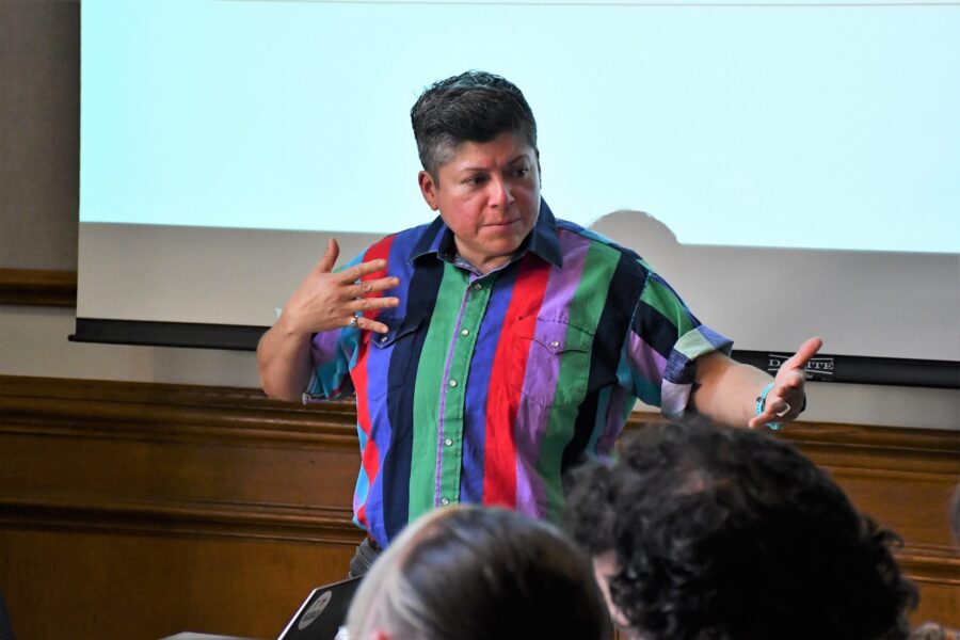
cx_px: 480
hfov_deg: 14.7
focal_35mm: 140
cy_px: 320
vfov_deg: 9.8
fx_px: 3733
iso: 3200
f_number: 5
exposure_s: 1/100
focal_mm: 70
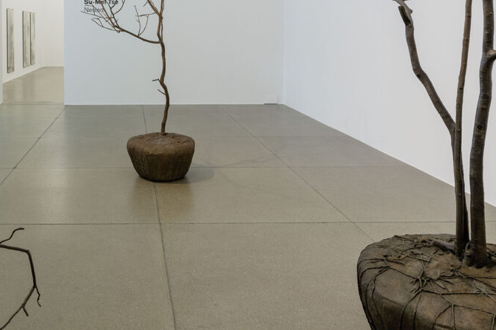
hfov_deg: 55.2
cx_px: 186
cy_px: 44
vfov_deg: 36.8
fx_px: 468
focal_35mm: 34
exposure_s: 1
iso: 100
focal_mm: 19
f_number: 16
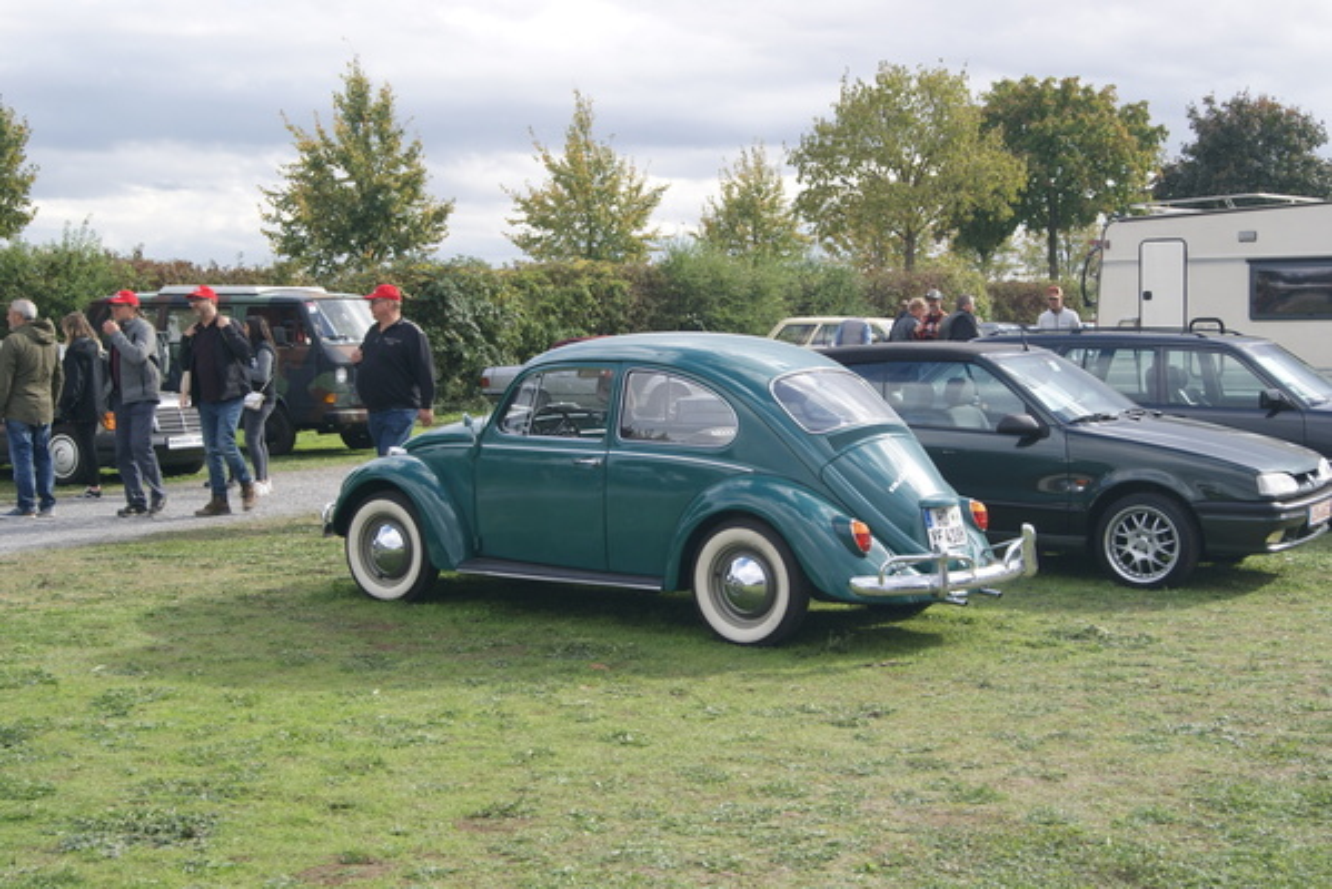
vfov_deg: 25.8
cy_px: 444
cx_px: 666
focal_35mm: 52
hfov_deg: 37.8
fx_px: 1943
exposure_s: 1/80
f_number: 8
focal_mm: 35
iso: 100
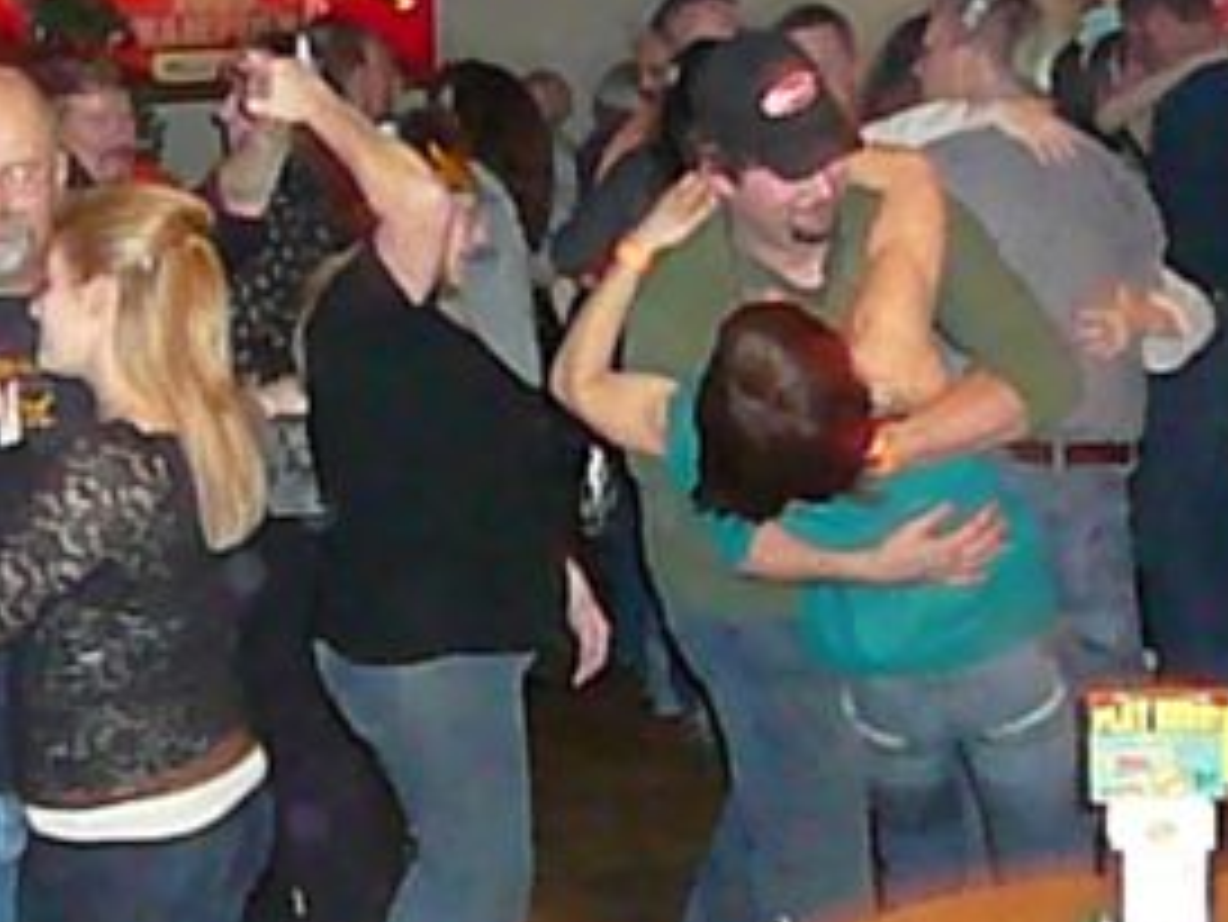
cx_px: 279
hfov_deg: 23.5
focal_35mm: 82
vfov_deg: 18.0
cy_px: 490
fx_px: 2910
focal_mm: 5.2
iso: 1600
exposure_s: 1/8
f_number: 2.8
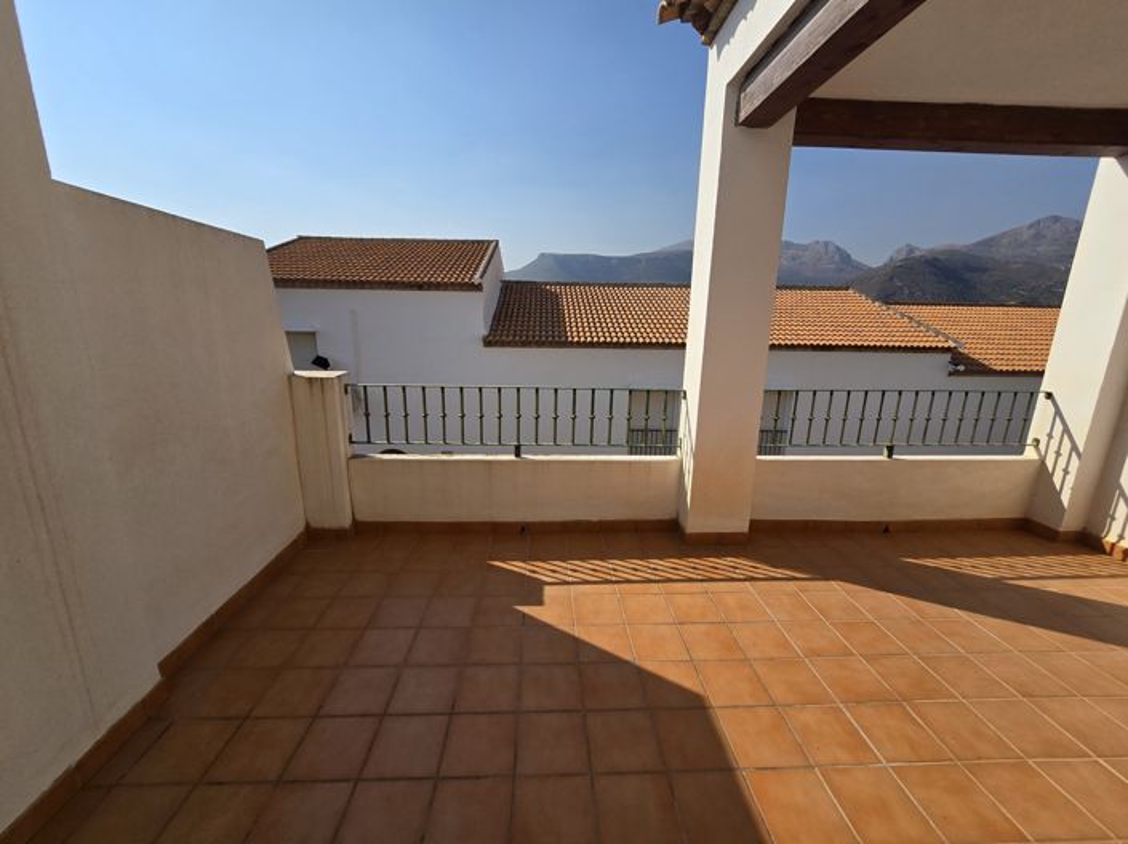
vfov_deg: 89.9
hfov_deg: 106.2
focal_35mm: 13
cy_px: 422
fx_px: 423
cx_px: 564
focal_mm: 2.2
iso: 50
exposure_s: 1/3717
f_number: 2.2
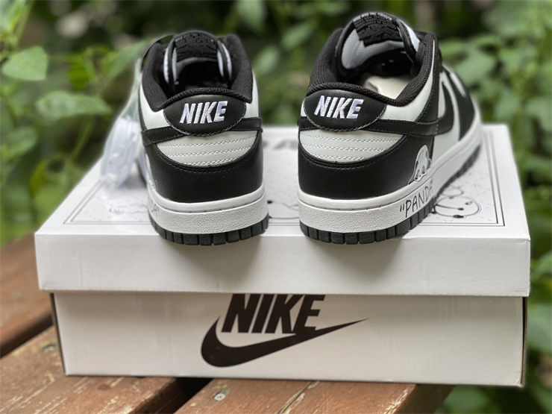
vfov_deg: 22.9
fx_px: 1021
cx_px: 276
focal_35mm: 64
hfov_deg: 30.3
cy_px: 207
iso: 25
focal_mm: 7.5
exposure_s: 1/121
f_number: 2.2
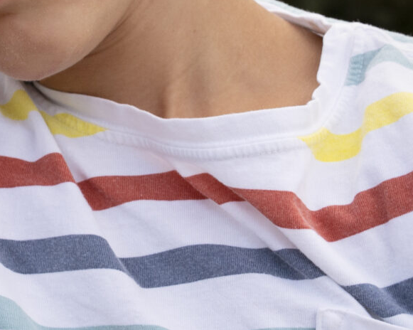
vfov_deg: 10.0
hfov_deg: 12.1
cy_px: -13
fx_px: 1869
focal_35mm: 153
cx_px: -185
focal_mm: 37
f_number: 6.3
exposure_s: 1/160
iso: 500
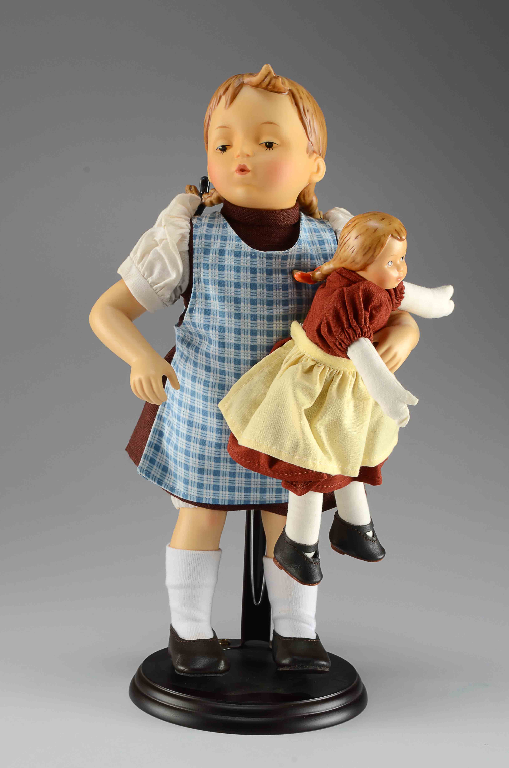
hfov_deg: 21.5
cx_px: 254
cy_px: 384
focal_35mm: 63
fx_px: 1342
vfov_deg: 32.0
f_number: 14
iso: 100
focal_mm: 42
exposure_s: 1/80
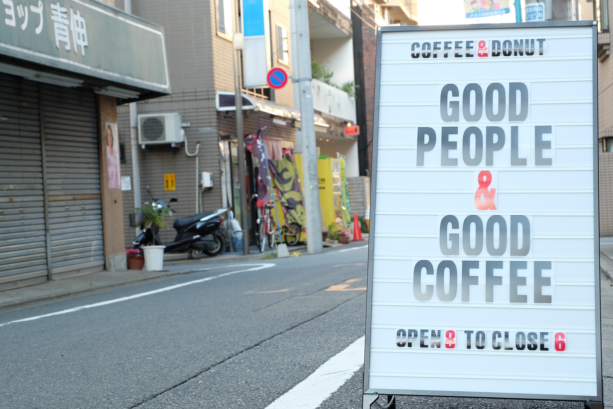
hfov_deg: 27.0
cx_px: 306
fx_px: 1277
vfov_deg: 18.2
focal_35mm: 75
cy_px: 204
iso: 1600
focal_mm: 50
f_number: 9
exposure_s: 1/80
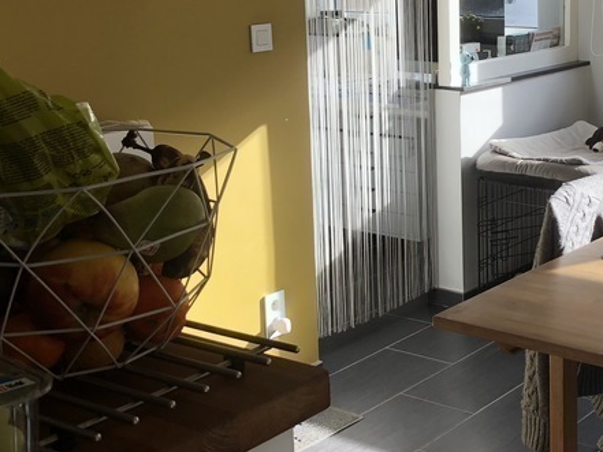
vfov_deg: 22.4
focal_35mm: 65
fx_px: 1133
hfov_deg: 29.2
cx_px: 476
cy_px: 130
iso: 20
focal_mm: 3.99
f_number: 1.8
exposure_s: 1/208
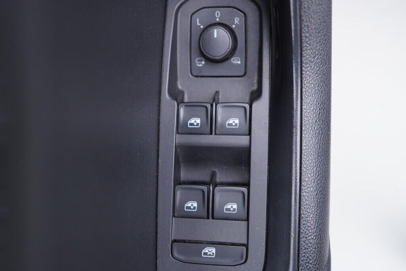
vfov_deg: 36.9
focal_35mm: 36
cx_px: 203
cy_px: 136
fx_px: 406
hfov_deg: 53.1
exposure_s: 1/40
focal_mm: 24
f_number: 2.8
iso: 320
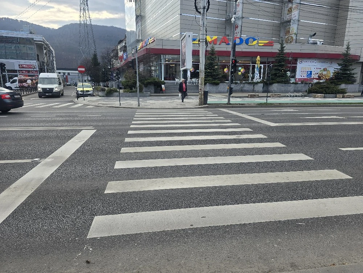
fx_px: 241
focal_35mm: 23
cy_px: 136
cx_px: 182
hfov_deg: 73.9
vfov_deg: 58.9
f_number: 1.7
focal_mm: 6.3
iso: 12
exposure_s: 1/233
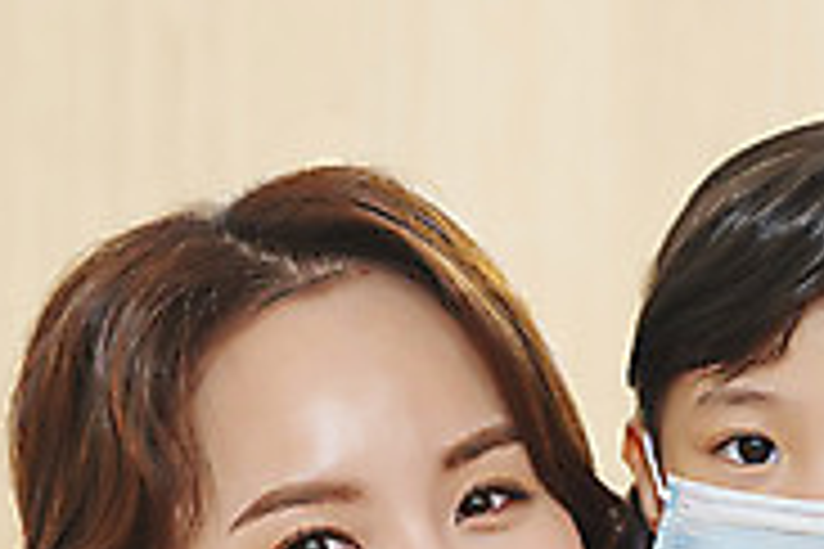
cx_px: 709
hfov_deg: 7.4
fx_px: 6363
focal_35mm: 278
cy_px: 860
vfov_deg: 4.9
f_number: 5.6
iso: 200
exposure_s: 1/125
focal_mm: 85
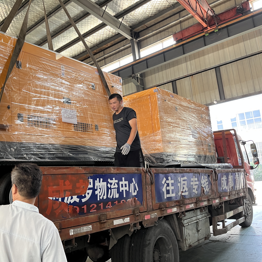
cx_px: 89
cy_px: 131
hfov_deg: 51.6
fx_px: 265
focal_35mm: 31
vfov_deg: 52.5
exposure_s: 1/100
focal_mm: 5.1
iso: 125
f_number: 1.6
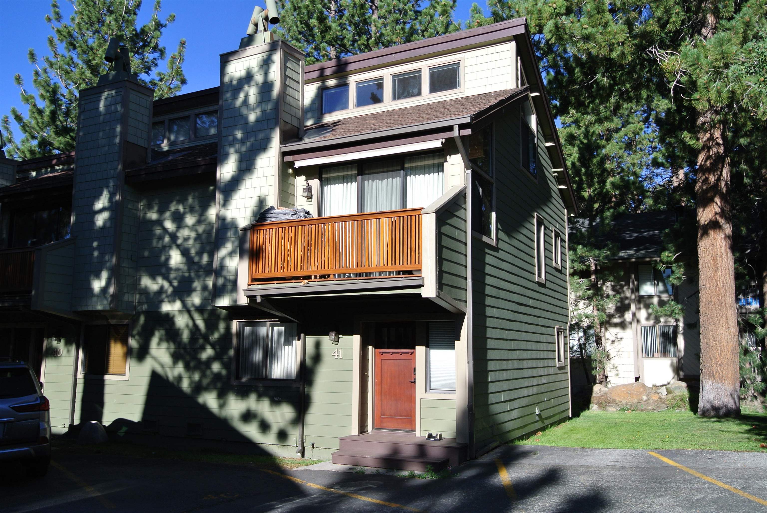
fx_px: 640
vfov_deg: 43.7
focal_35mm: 30
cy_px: 256
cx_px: 384
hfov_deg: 61.9
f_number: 5.3
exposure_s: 1/400
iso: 100
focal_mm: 11.3
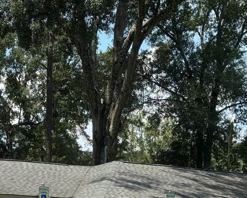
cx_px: 20
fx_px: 855
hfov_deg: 16.2
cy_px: 216
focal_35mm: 117
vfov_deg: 12.9
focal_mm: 6.76
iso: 64
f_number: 1.78
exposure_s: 1/2415
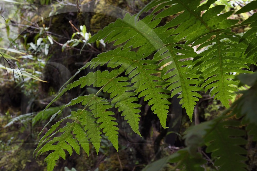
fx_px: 385
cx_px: 80
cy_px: 103
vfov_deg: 25.0
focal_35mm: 54
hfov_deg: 36.4
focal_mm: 35
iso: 1000
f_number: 9
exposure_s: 1/160
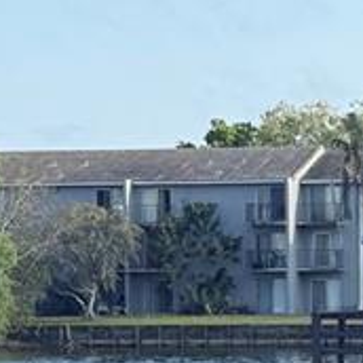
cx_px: 462
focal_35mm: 252
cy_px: 471
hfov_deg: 6.9
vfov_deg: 6.9
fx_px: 2990
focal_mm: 6.76
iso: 80
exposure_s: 1/2088
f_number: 1.78
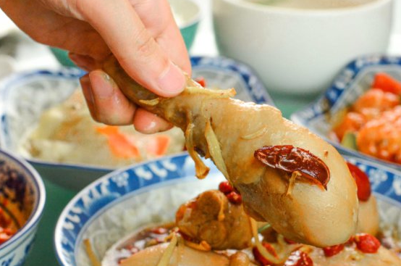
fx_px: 1156
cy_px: 168
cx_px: 251
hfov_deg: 19.6
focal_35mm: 104
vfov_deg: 13.1
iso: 2000
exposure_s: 1/80
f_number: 6.3
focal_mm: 50
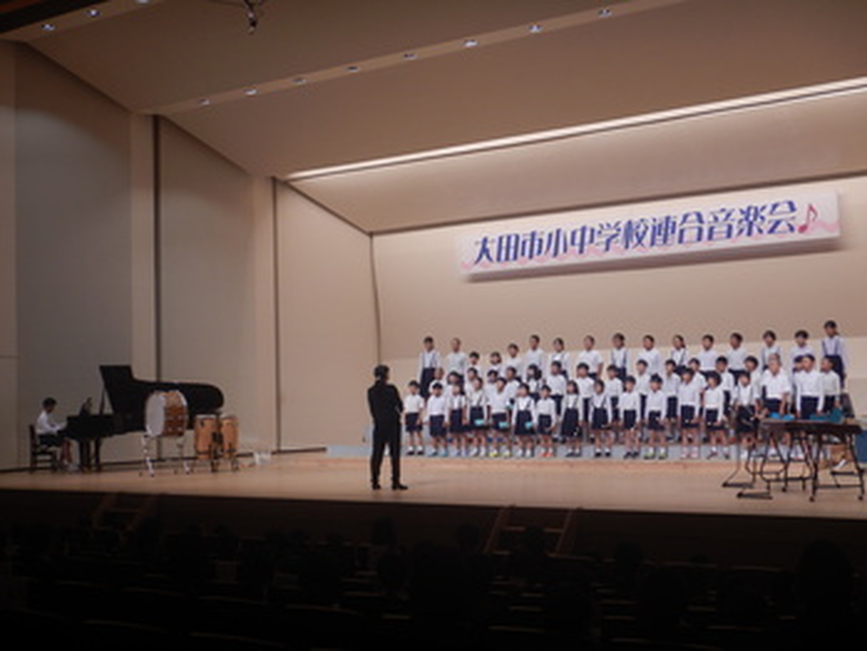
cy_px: 326
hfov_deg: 42.9
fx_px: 1102
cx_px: 434
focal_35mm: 44
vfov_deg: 32.9
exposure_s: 1/30
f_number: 4.3
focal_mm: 7.8
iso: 125
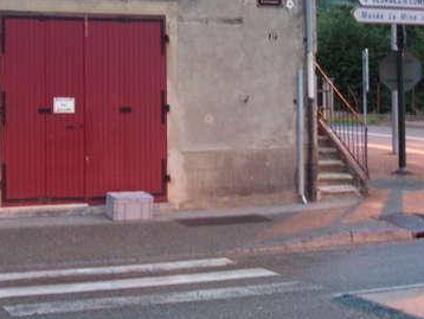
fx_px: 882
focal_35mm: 72
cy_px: 95
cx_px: 174
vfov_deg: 20.4
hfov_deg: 27.0
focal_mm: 6.1
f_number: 3.3
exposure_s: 1/2
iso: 220
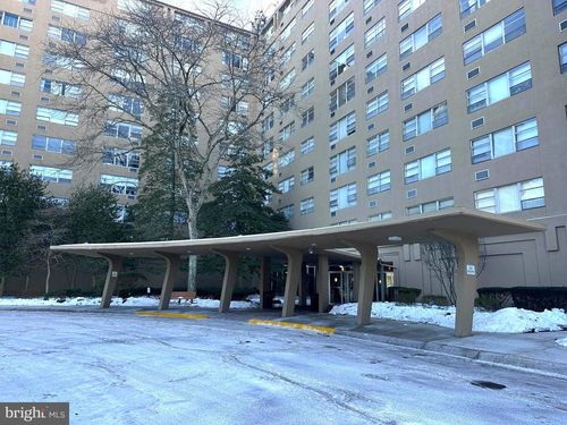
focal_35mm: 24
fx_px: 393
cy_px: 212
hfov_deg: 71.6
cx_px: 284
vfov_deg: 56.8
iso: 80
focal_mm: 6.86
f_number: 1.78
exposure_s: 1/549
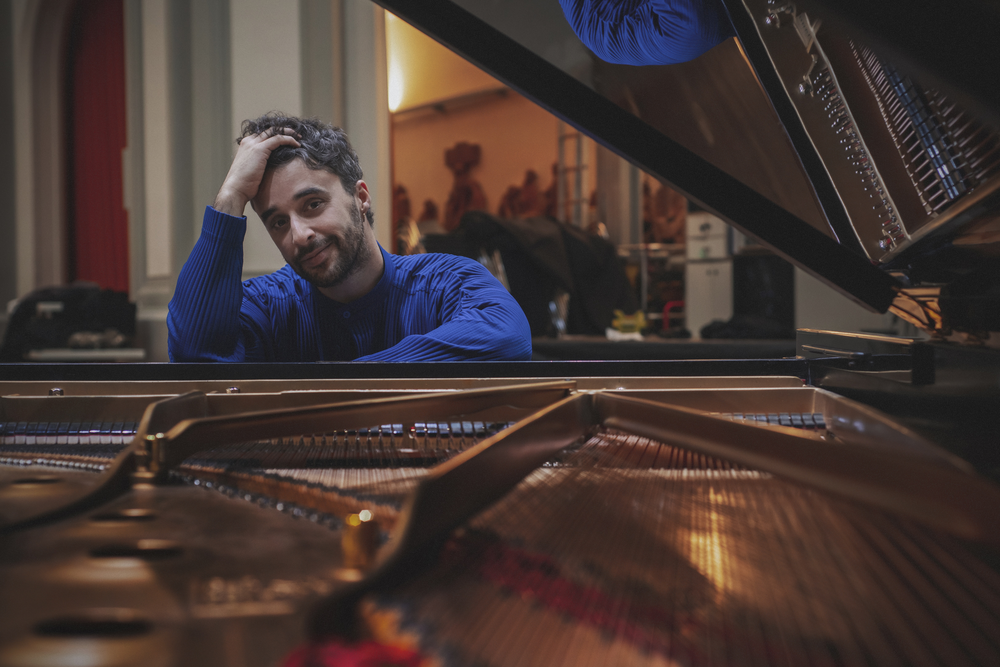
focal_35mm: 50
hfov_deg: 39.6
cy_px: 334
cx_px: 500
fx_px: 1389
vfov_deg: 27.0
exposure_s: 1/80
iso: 1250
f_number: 3.5
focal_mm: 50
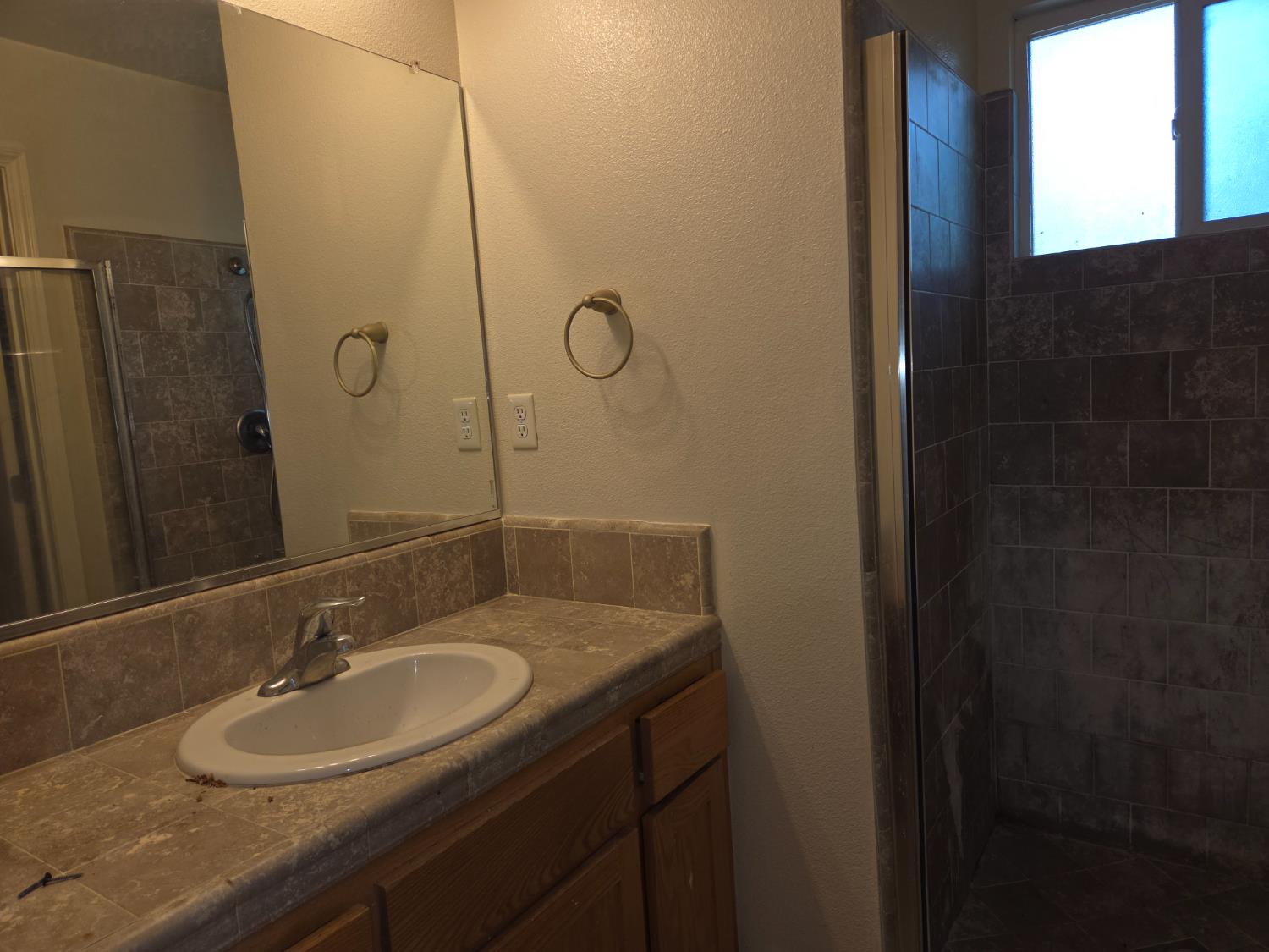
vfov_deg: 58.9
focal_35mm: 23
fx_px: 843
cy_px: 476
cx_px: 634
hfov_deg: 73.9
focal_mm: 5.4
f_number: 1.8
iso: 40
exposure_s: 1/120
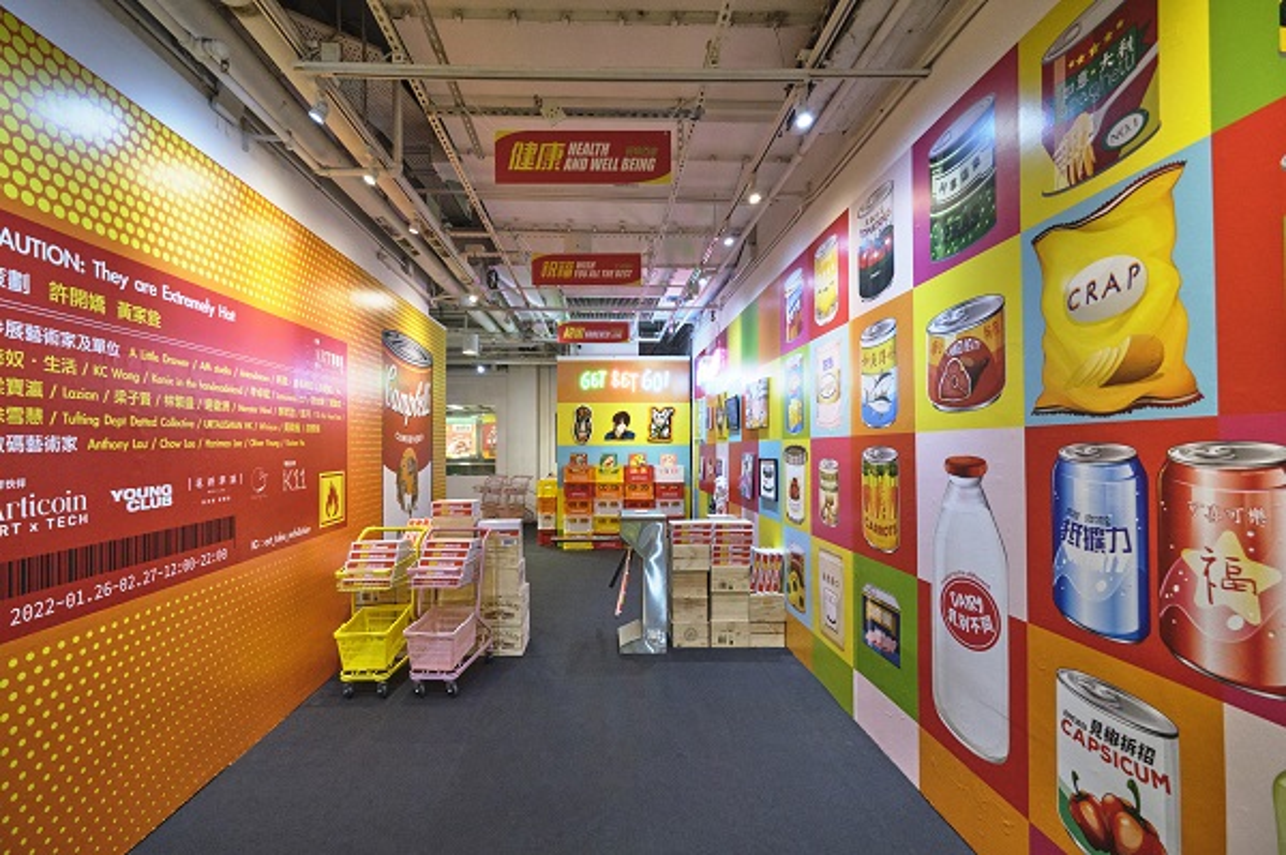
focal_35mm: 15
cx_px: 643
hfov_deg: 100.4
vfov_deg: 77.2
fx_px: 535
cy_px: 428
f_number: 4
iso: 3200
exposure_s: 1/125
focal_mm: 10
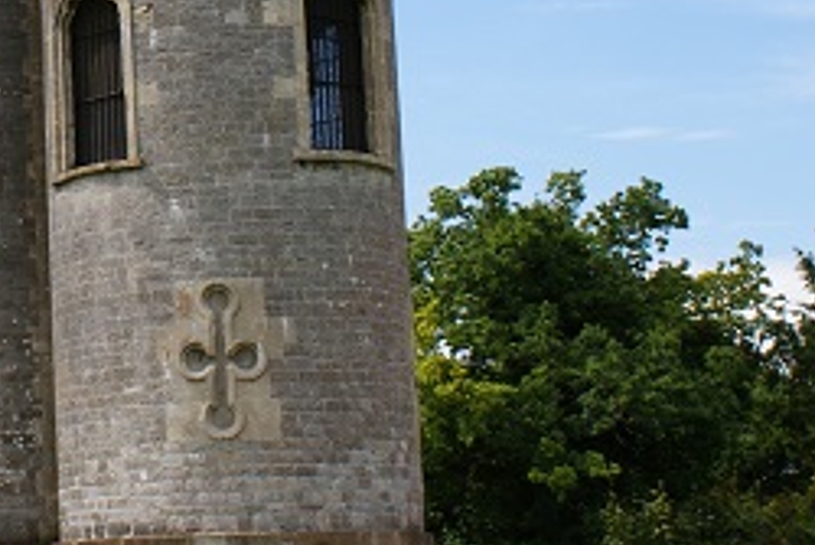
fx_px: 2836
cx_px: -117
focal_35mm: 125
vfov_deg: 10.9
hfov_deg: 15.8
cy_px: 39
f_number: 13
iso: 100
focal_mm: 35
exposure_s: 1/80
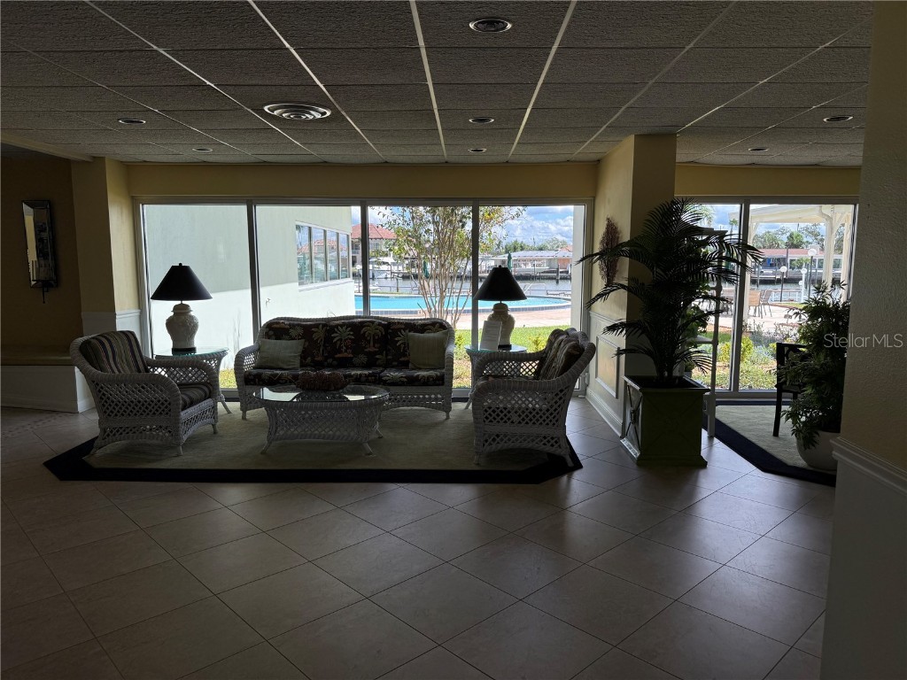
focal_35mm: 24
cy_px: 340
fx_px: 629
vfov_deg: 56.8
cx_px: 454
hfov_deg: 71.6
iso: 80
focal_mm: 6.76
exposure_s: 1/1653
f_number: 1.78
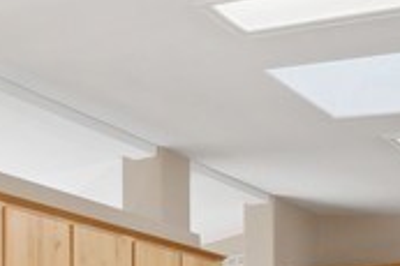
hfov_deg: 25.9
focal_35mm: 78
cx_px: 136
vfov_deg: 15.8
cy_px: 414
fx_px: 866
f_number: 6.3
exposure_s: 1/50
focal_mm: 10
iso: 100
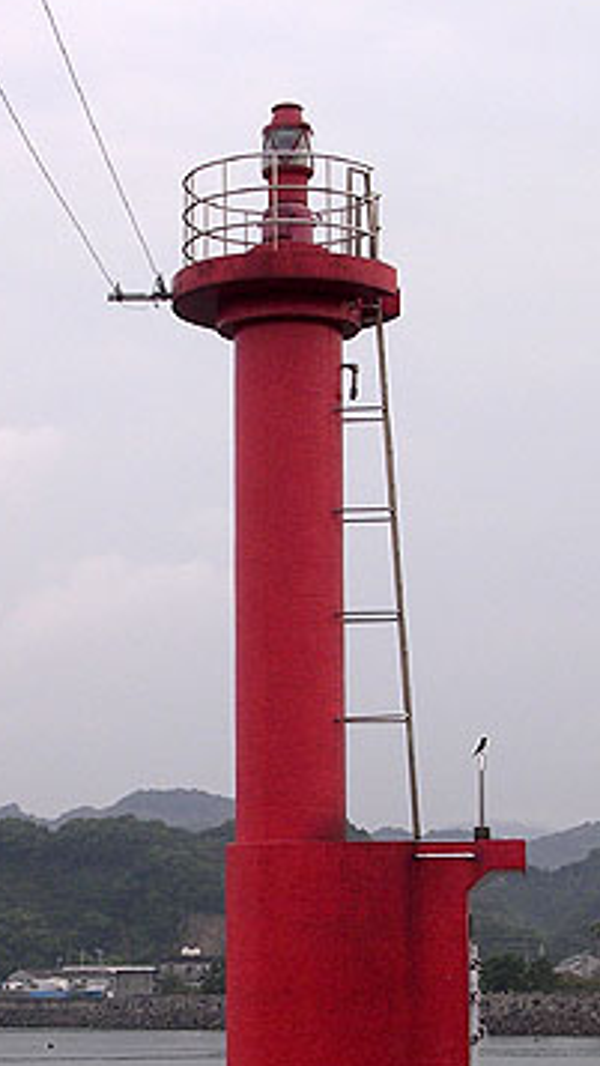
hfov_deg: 13.8
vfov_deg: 24.1
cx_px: 304
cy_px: 675
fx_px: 2487
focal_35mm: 88
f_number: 3.4
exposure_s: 1/209
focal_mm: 9.1
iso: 100
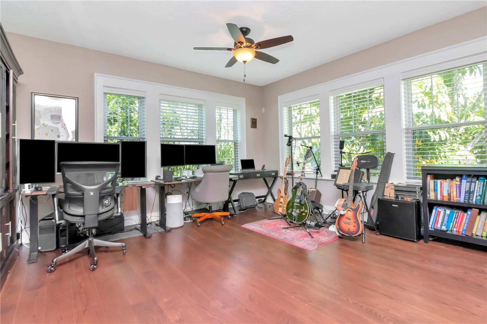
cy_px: 162
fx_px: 223
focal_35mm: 16
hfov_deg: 95.0
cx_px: 244
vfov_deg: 72.0
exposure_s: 1/125
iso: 1000
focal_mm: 11
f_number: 6.3
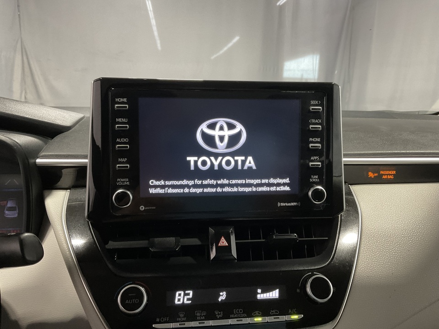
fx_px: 368
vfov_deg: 48.2
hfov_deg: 61.7
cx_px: 220
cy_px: 164
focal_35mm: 29
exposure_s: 1/60
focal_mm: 3
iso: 125
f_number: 1.8
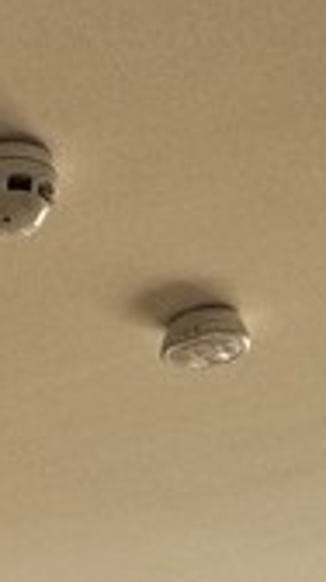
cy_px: 1157
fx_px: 1435
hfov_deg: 12.6
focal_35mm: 93
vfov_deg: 17.1
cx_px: -94
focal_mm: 2.22
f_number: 2.2
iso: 125
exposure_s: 1/100
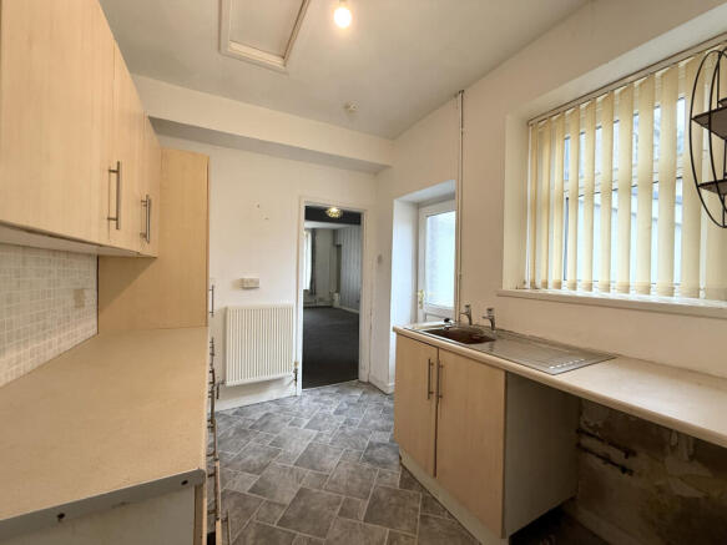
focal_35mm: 14
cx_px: 364
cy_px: 272
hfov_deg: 102.1
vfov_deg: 85.7
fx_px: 294
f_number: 2.2
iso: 200
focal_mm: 2.22
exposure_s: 1/100
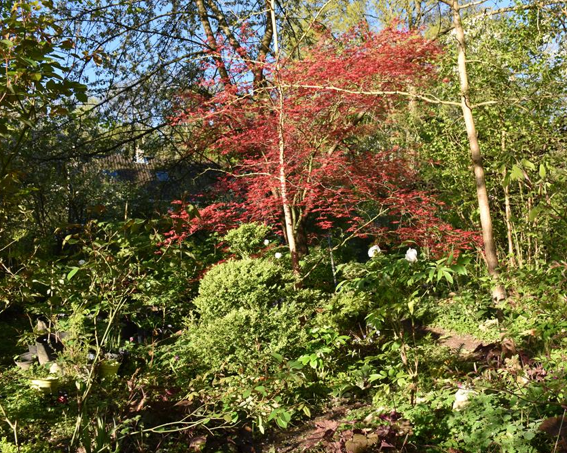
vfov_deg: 39.2
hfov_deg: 47.6
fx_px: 638
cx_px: 344
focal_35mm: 38
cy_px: 231
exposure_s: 1/250
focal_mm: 22
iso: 360
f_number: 8
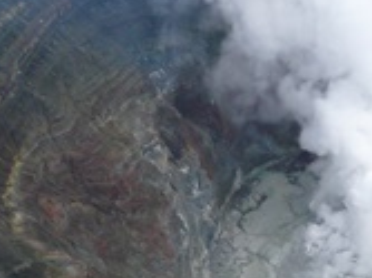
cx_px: 374
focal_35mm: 67
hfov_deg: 27.3
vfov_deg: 21.4
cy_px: 249
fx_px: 719
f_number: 2.8
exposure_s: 1/1000
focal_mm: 4.6
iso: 100
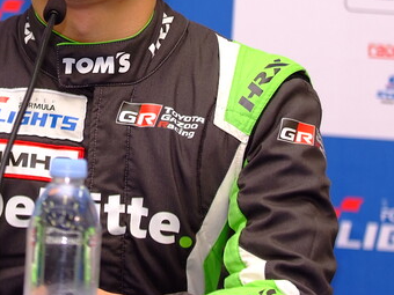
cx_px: 79
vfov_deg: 5.6
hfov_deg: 7.5
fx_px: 2993
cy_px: 20
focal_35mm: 263
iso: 400
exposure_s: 1/250
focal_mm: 86
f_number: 2.8
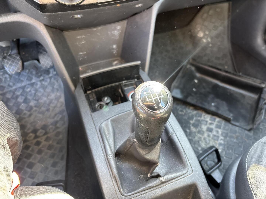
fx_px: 200
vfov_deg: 53.1
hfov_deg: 67.3
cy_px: 100
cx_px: 133
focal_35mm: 26
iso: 200
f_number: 1.6
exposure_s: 1/60
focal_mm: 5.96
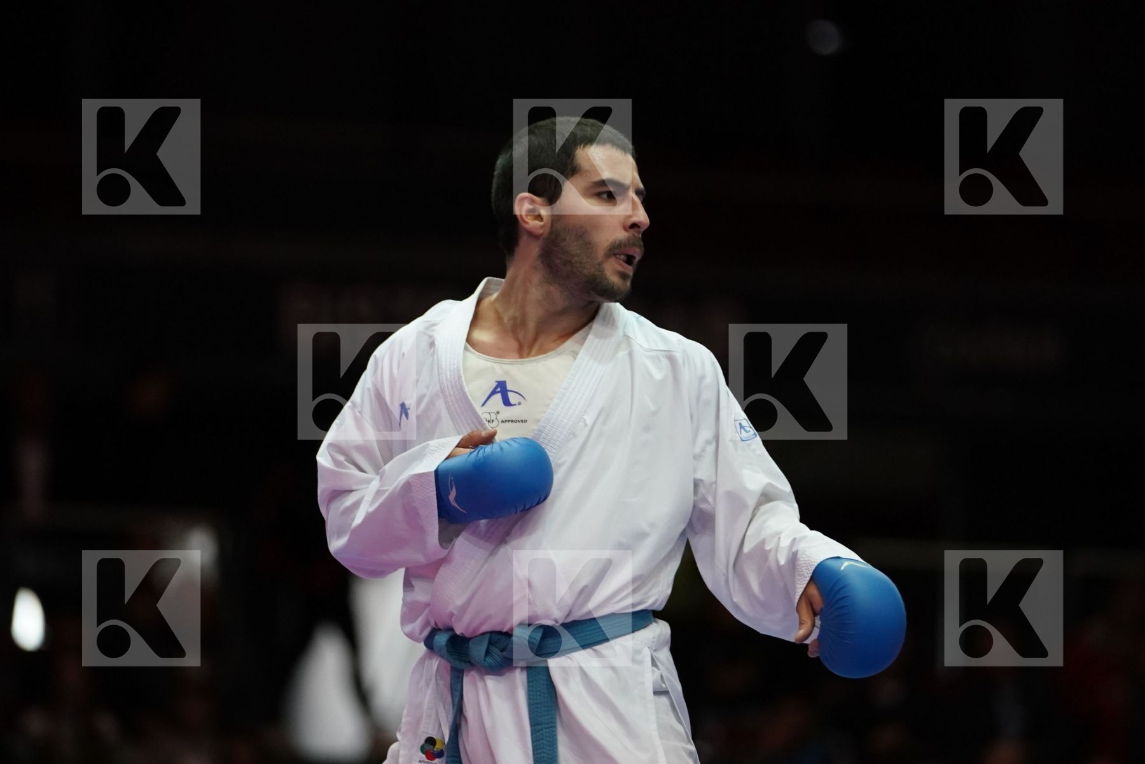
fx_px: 8396
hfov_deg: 7.8
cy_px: 382
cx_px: 572
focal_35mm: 264
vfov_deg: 5.2
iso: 2500
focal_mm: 176
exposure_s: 1/1000
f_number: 2.8
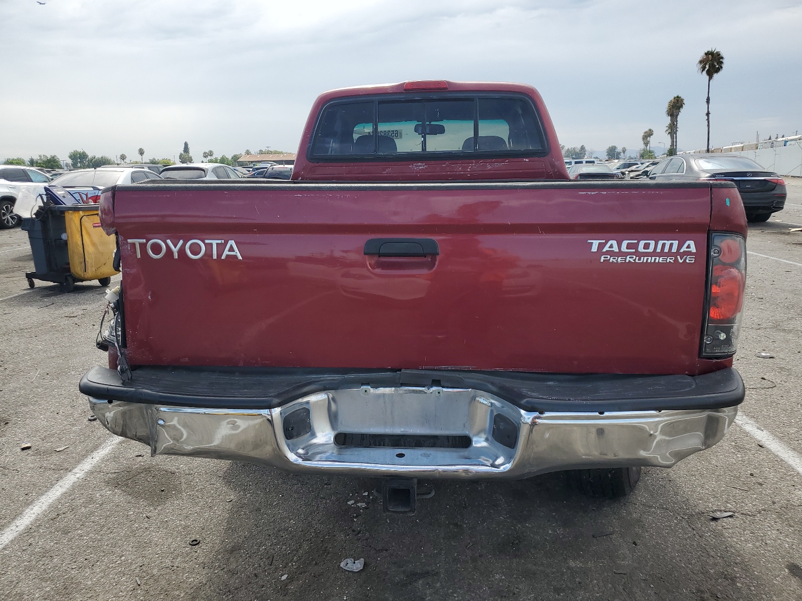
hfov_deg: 67.3
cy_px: 300
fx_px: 602
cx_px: 401
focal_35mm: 26
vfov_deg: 53.1
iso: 50
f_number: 1.5
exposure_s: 1/1429
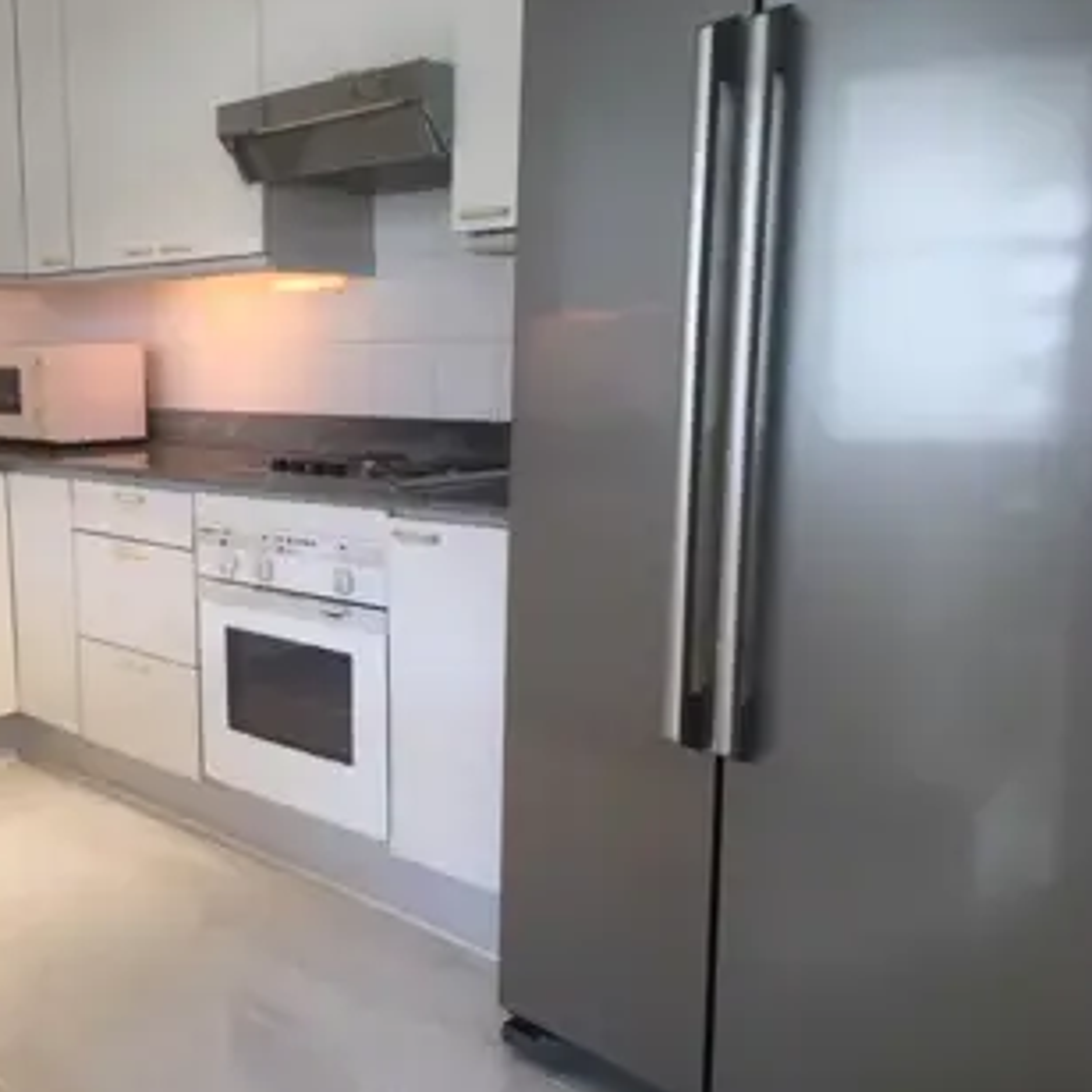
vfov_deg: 47.2
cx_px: 355
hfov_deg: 46.4
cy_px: 541
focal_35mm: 35
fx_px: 1249
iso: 32
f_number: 2.2
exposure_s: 1/33
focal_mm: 4.15
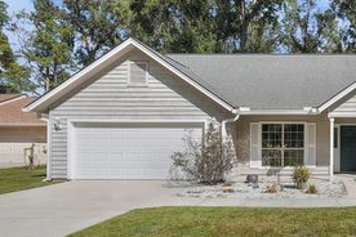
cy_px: 140
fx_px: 287
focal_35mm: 29
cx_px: 319
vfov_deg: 44.8
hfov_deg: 55.4
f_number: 9
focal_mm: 16
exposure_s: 1/1250
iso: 320
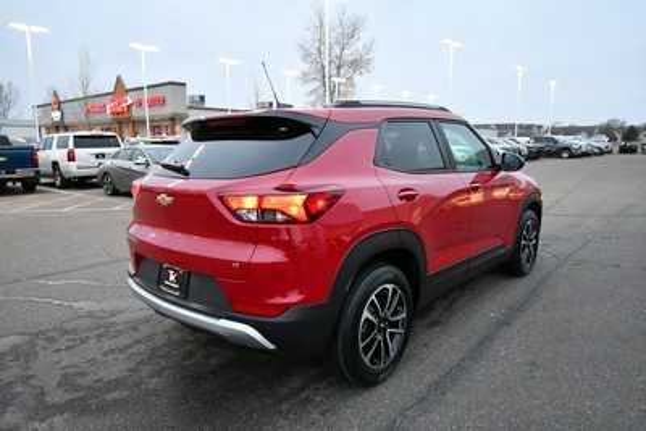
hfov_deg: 73.7
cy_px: 216
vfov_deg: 53.2
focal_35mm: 24
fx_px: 431
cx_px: 323
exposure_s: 1/100
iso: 3200
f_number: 5.3
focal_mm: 16
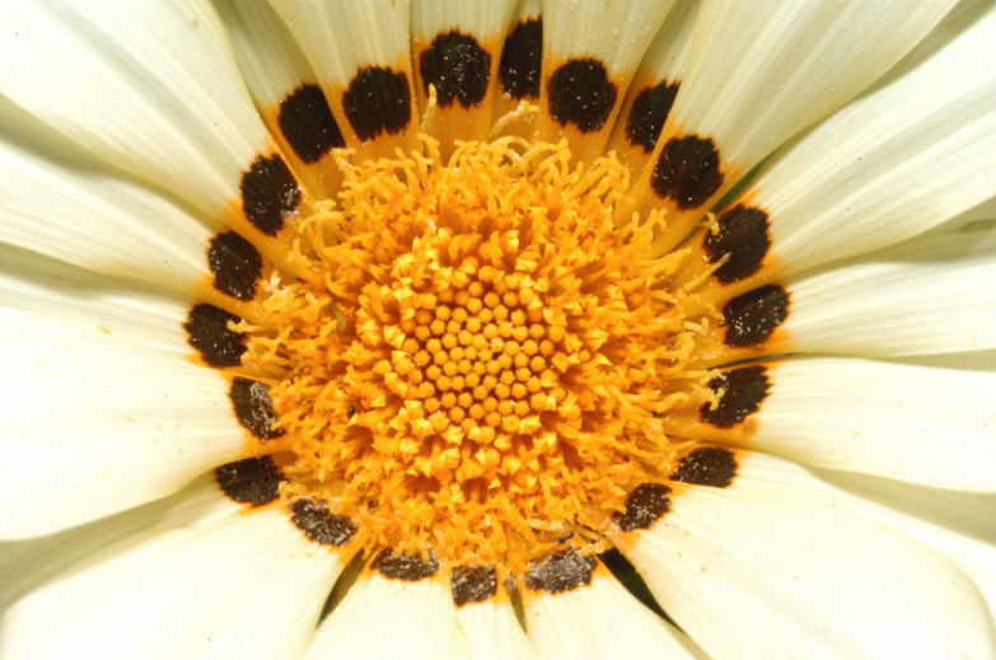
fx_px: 2541
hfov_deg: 22.2
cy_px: 329
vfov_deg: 14.8
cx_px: 499
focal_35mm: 92
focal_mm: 60
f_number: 40
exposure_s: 1/160
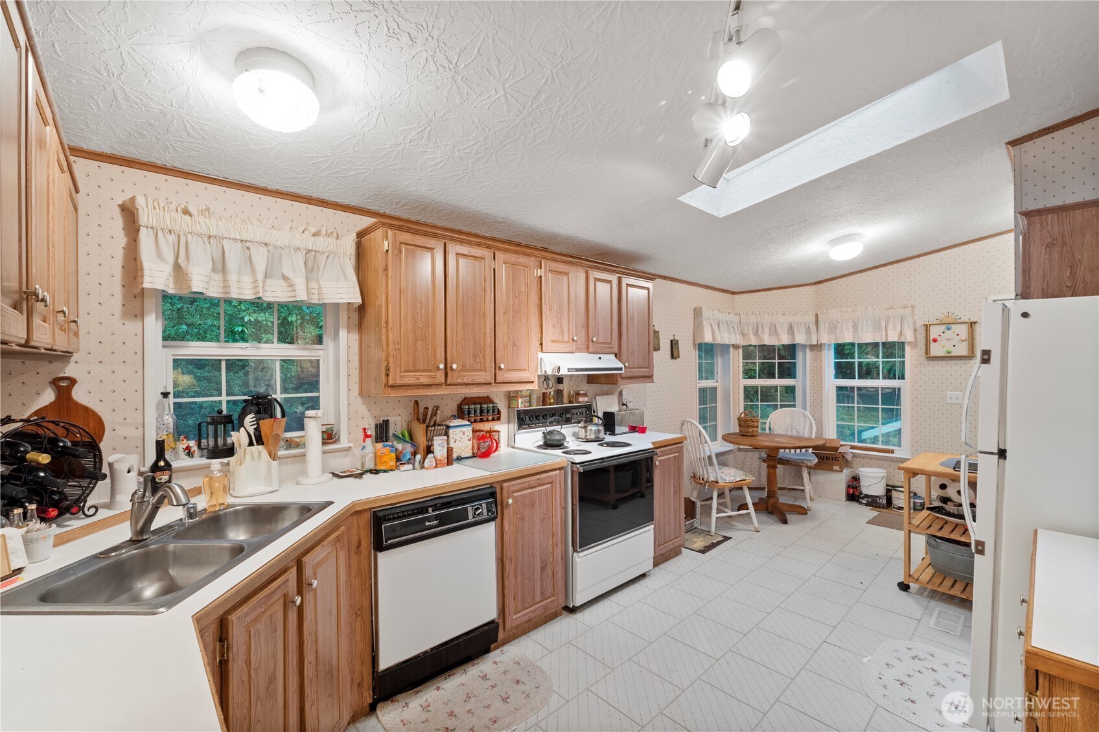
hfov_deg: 100.4
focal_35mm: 15
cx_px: 550
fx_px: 458
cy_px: 366
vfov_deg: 77.3
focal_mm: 10
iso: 400
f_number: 8
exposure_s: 1.6
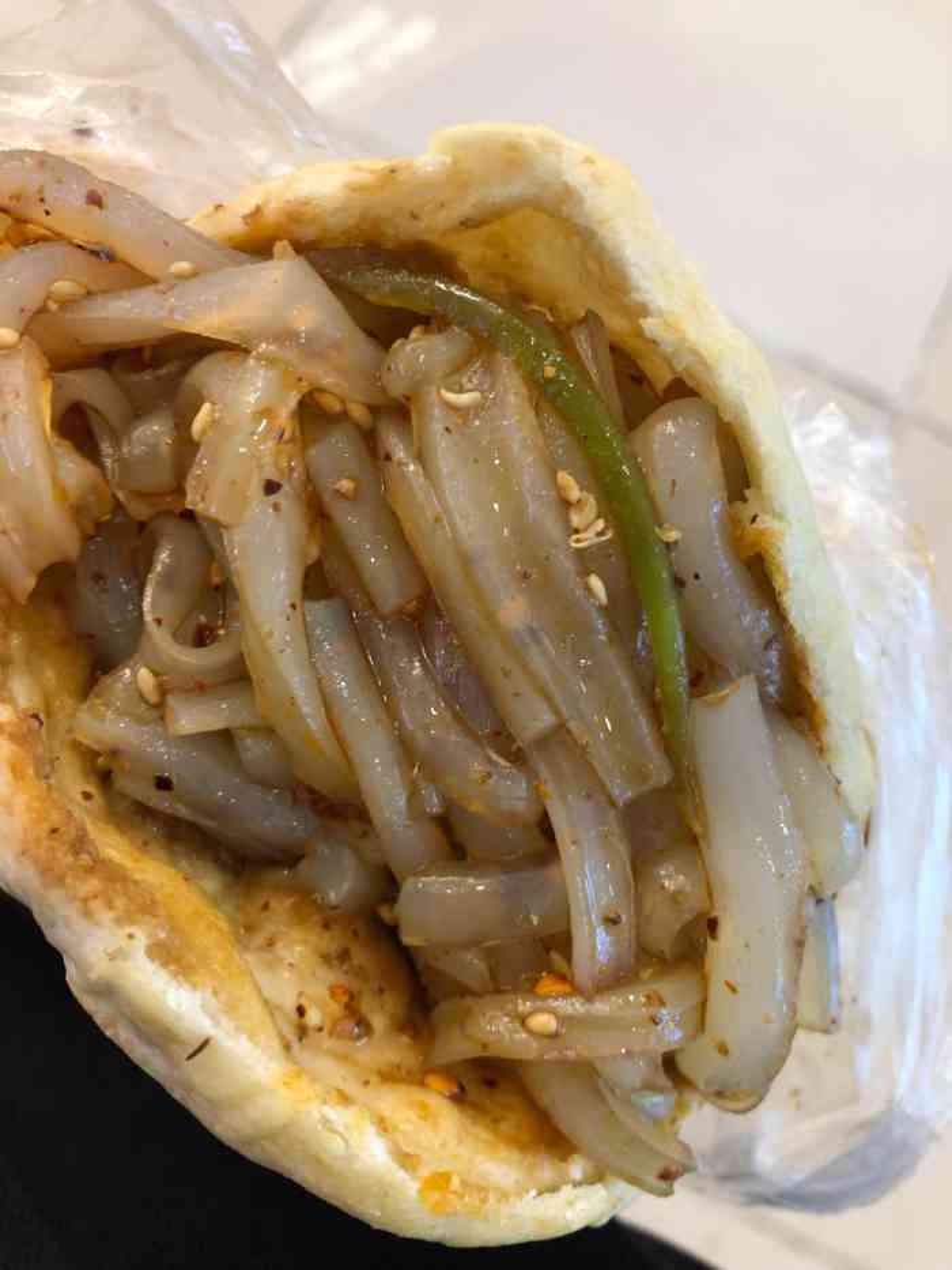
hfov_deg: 49.8
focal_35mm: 28
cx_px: 476
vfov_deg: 63.4
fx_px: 1026
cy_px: 635
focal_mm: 4
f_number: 1.8
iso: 40
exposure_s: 1/25
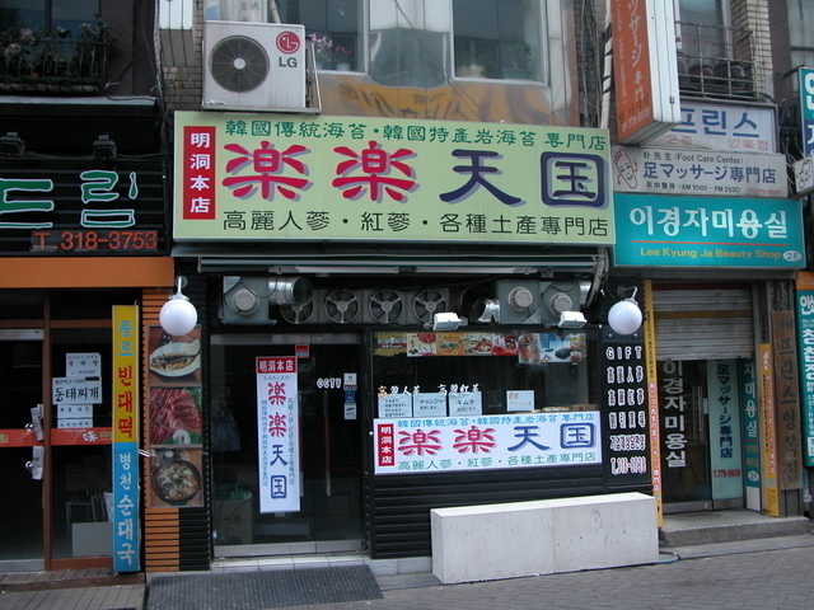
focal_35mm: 36
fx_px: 847
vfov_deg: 39.7
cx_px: 407
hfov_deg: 51.4
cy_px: 305
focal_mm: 9.5
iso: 100
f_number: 2.8
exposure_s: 1/53.9
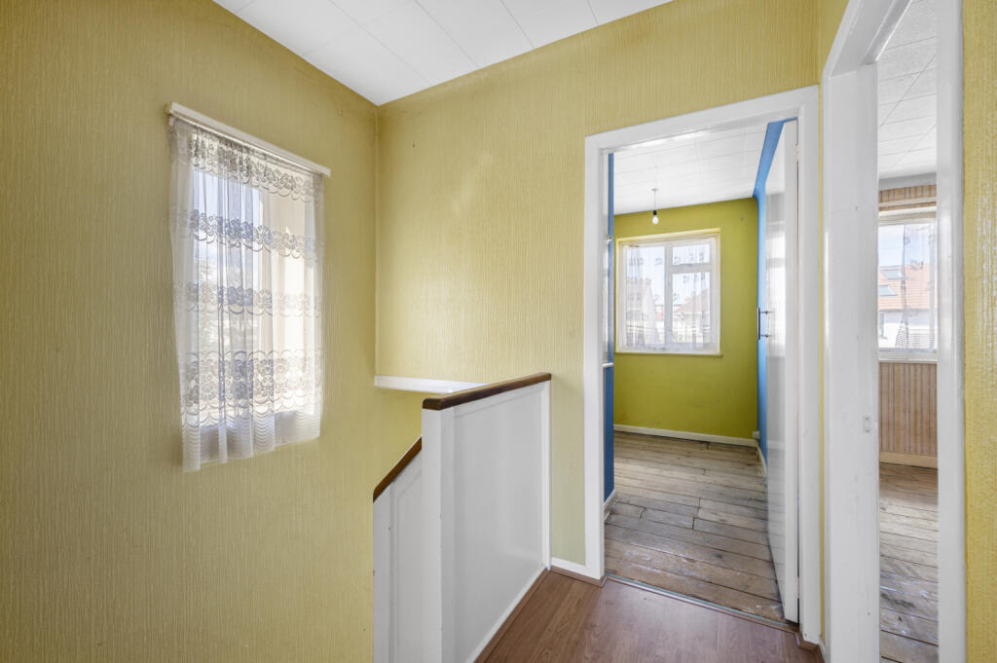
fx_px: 387
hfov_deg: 104.3
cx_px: 498
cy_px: 332
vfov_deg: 81.1
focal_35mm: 14
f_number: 16
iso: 200
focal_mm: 14
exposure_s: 1/1.25
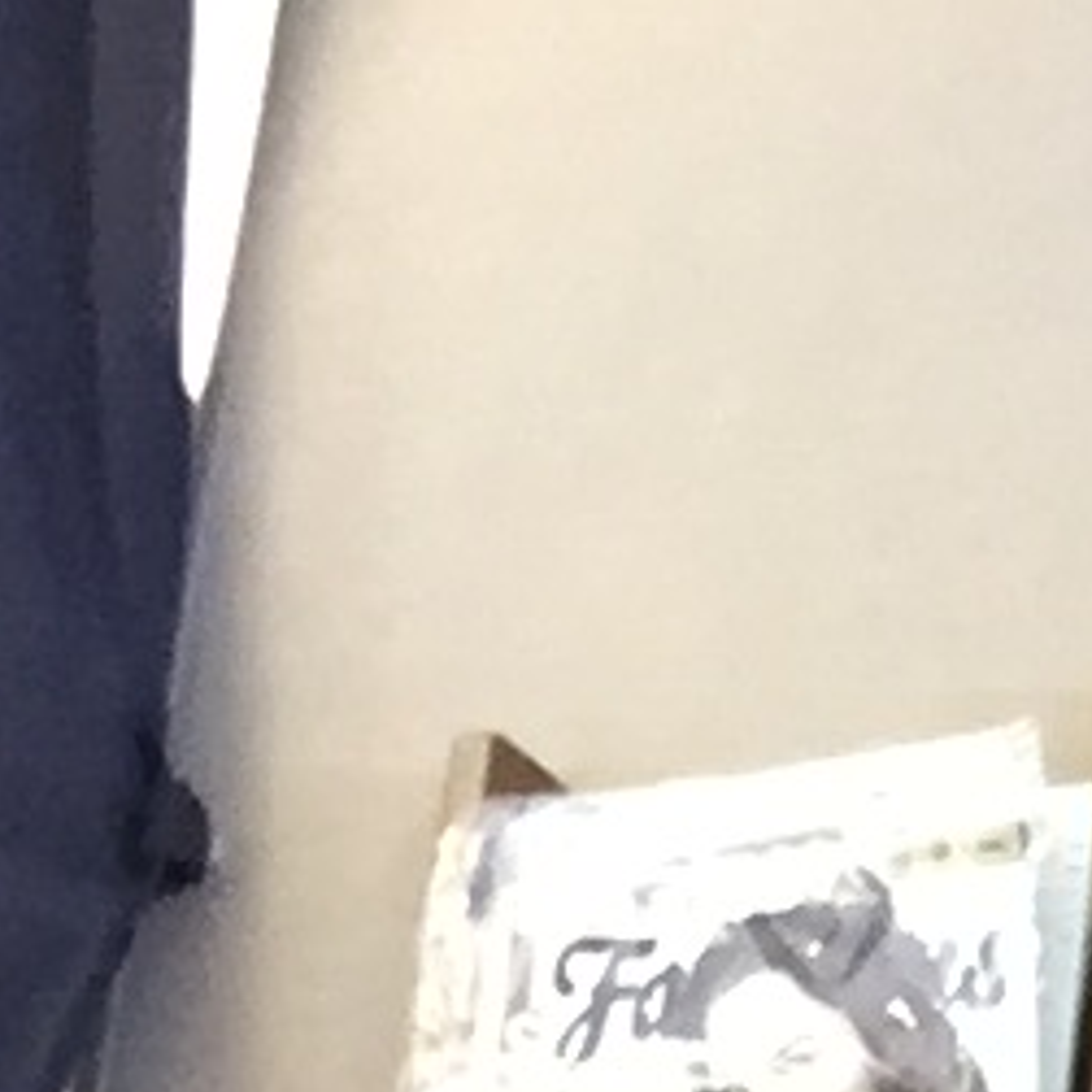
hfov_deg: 11.8
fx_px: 4997
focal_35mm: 140
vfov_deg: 11.9
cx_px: 1736
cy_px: 1662
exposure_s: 1/24
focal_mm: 2.65
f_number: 2.2
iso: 320
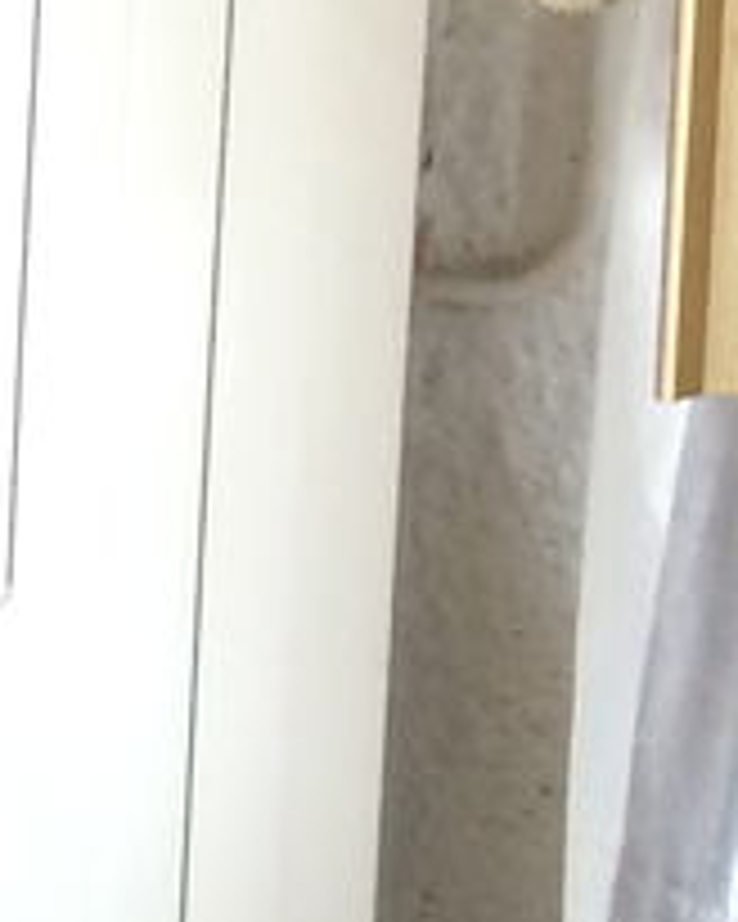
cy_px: -666
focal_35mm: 221
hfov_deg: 5.6
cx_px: -2682
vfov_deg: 8.5
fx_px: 6034
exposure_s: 1/33
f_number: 2.2
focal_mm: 4.15
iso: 50
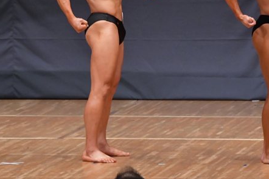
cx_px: 174
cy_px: 37
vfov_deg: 2.7
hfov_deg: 4.1
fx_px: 3733
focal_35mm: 500
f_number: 5.6
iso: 6400
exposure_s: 1/400
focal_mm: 190
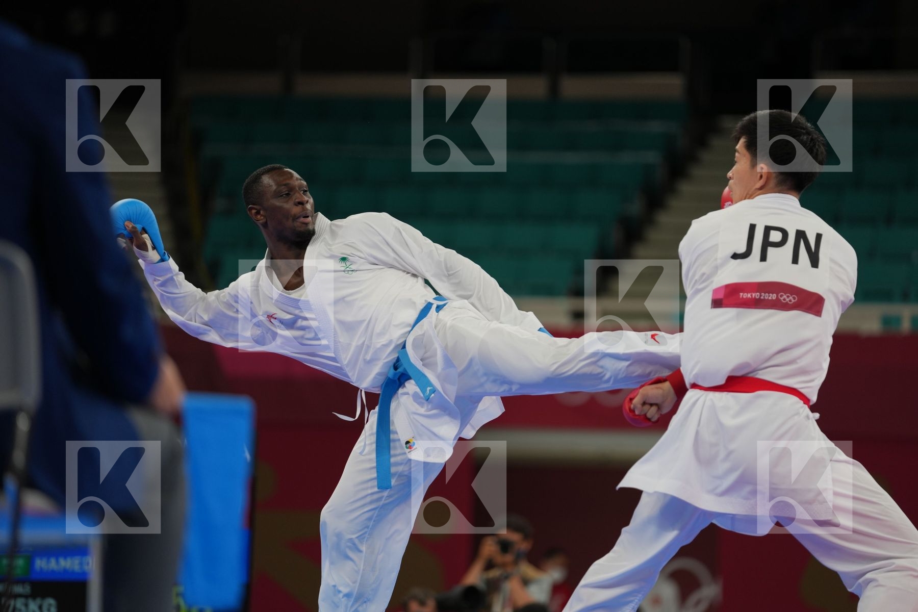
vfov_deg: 7.3
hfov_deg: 10.9
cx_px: 459
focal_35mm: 189
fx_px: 4819
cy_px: 306
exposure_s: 1/1000
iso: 500
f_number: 2.8
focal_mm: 189
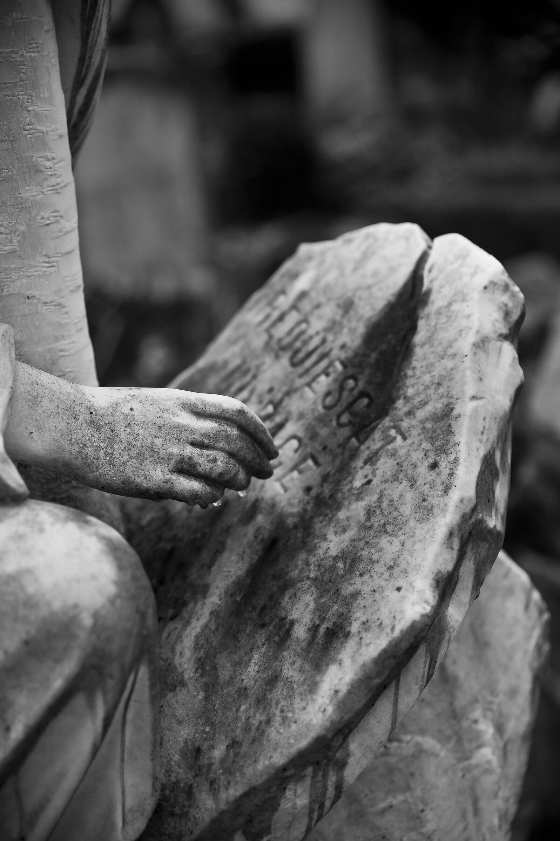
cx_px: 280
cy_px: 420
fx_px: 1635
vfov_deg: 28.9
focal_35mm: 70
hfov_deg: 19.4
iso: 640
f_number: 4
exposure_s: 1/400
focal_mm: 70
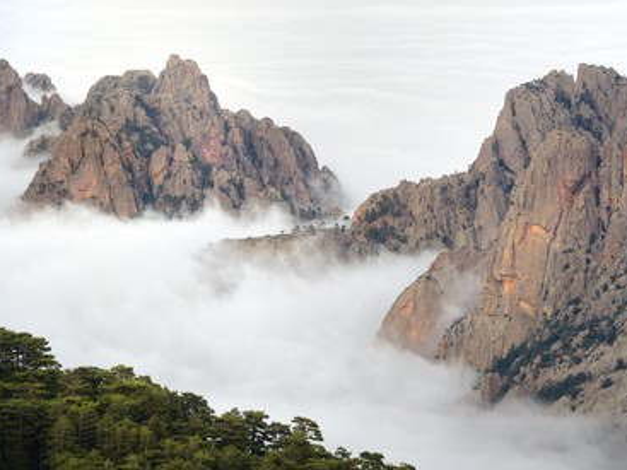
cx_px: 342
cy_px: 232
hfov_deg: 12.8
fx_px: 2788
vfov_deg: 9.6
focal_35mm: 154
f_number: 7.1
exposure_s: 1/200
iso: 400
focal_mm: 140
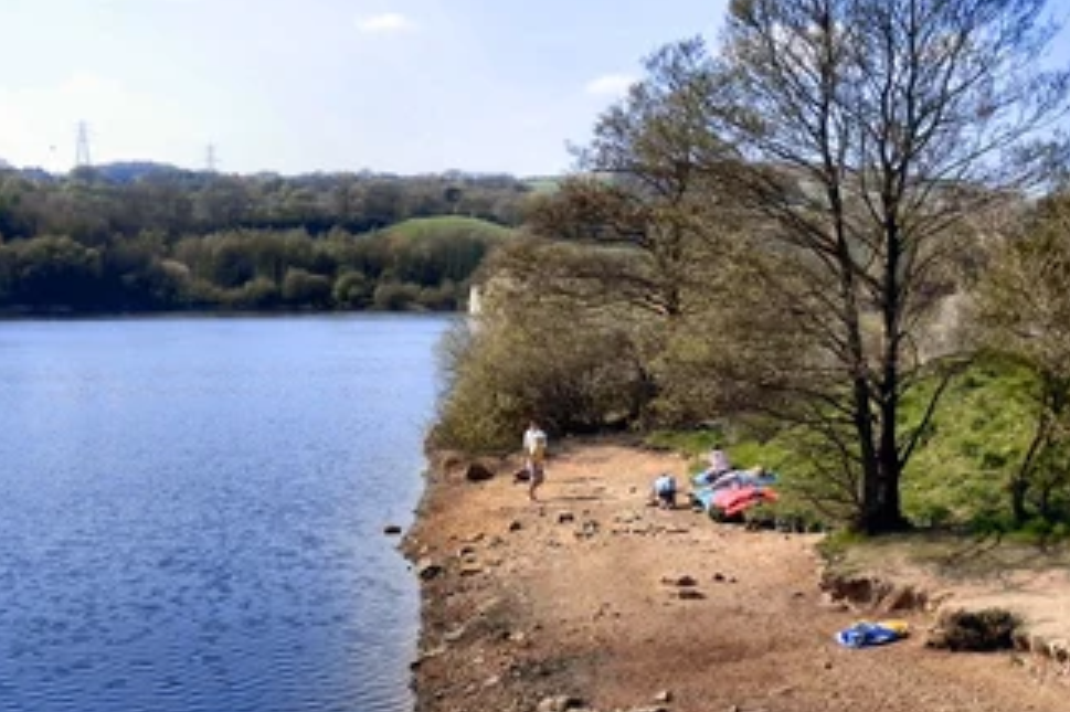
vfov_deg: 26.4
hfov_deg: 38.8
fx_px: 1515
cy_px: 424
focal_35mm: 51
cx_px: 470
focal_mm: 5.9
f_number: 5.6
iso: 160
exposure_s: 1/543
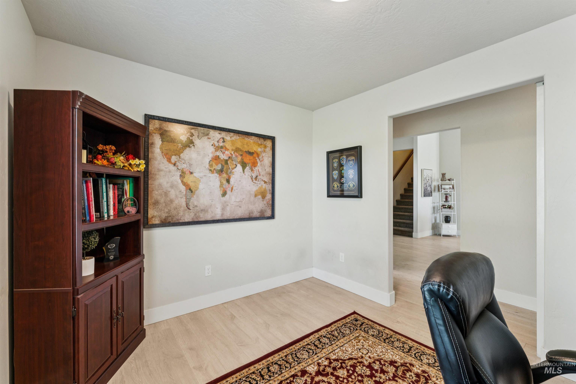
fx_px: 246
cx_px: 288
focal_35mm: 15
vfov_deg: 75.9
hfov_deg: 98.9
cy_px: 192
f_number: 13
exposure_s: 1/6
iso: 400
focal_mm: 15.4
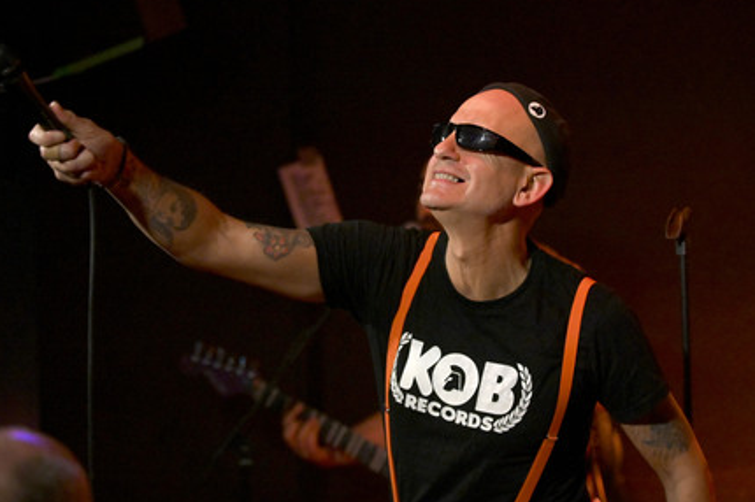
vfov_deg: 16.2
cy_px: 251
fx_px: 1760
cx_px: 361
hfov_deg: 24.2
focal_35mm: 84
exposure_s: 1/320
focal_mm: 80
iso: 6400
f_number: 2.8
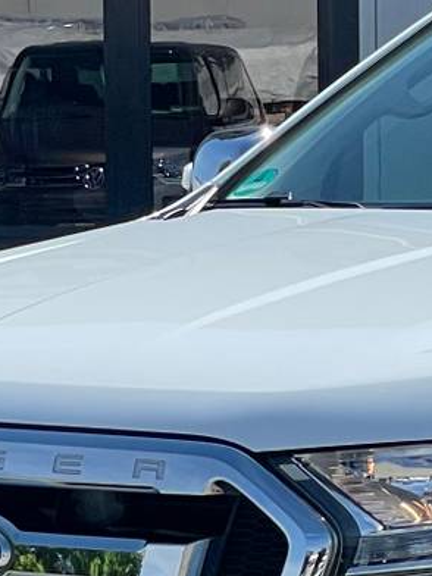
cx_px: 814
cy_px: 294
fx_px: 4243
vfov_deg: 7.8
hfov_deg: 5.7
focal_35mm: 255
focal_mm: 6
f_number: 2
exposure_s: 1/1497
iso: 25
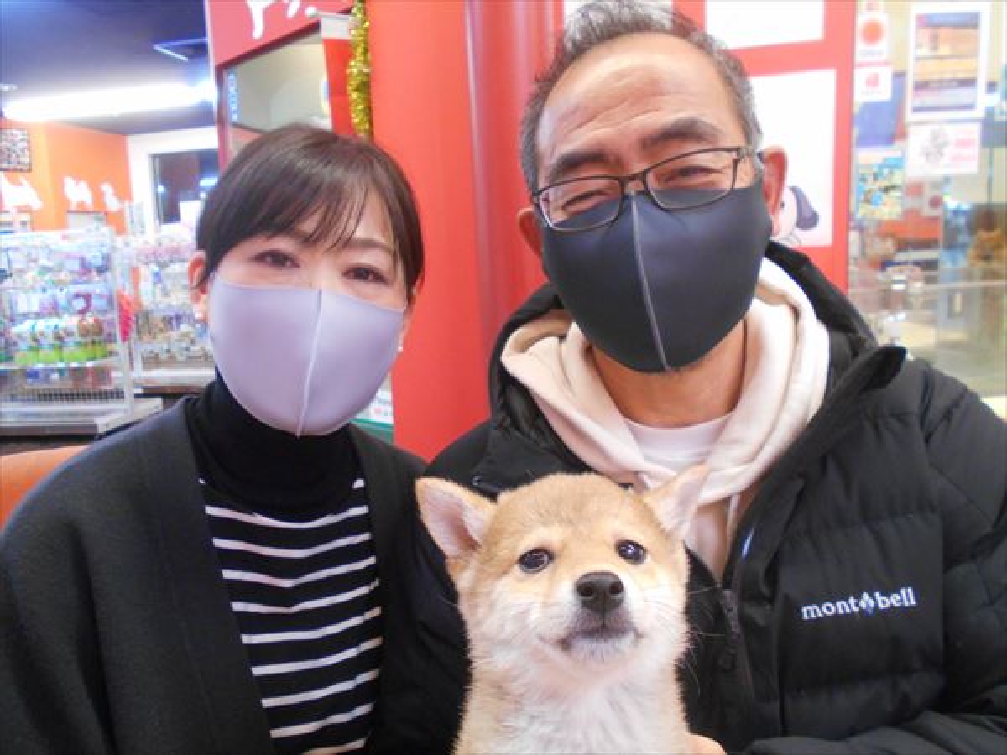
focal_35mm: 26
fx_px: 756
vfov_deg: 53.1
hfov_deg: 67.3
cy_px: 378
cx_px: 504
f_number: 3.2
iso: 400
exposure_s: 1/30
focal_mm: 4.6
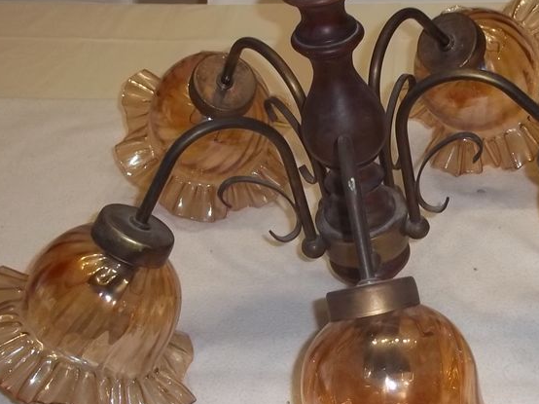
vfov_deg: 22.6
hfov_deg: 29.7
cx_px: 350
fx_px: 1012
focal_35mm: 65
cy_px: 214
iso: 160
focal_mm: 6.5
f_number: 3.1
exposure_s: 1/30
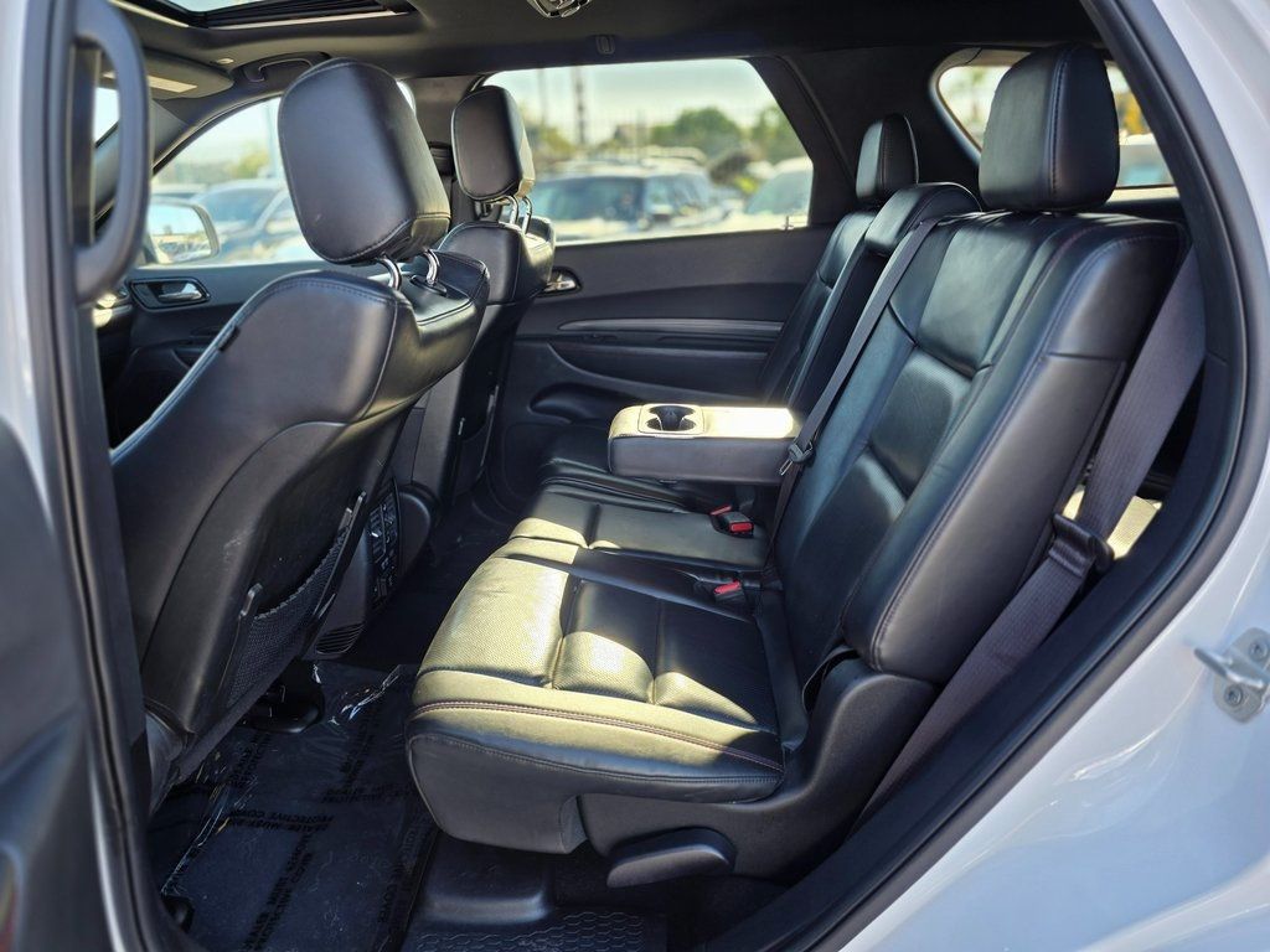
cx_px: 635
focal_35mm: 23
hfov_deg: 73.9
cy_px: 476
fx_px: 844
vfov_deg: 58.9
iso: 64
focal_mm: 6.3
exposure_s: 1/180
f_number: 1.7
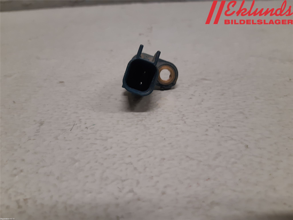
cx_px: 146
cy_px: 110
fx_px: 220
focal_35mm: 26
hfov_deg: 67.3
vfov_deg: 53.1
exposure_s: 1/50
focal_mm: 3.93
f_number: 1.7
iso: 125
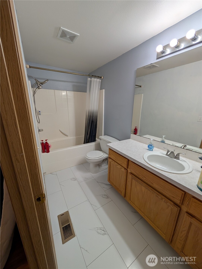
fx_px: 93
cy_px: 134
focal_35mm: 12
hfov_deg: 94.7
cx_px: 101
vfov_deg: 110.4
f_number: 1.7
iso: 40
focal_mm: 2.02
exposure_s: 1/120
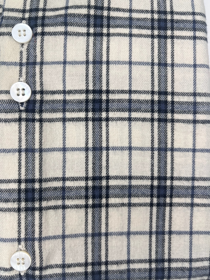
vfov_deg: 67.3
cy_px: 140
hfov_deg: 53.1
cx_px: 105
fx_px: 210
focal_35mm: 26
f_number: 1.6
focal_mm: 5.1
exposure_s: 1/539
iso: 50
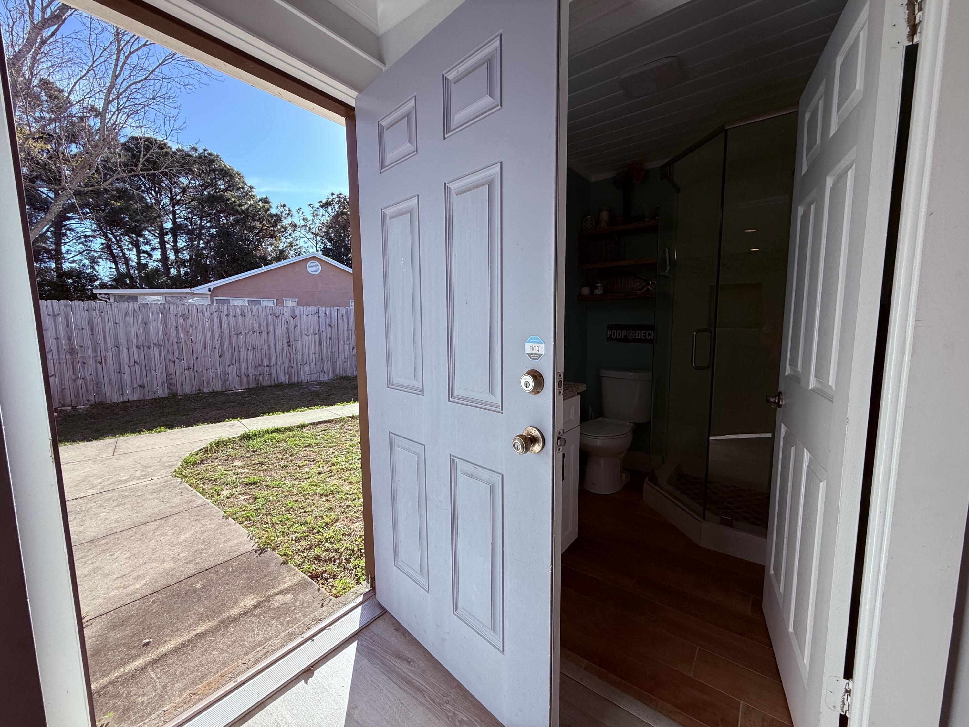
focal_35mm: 14
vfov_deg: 85.7
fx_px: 392
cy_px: 364
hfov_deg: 102.1
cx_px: 484
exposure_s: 1/613
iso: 50
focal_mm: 2.22
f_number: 2.2
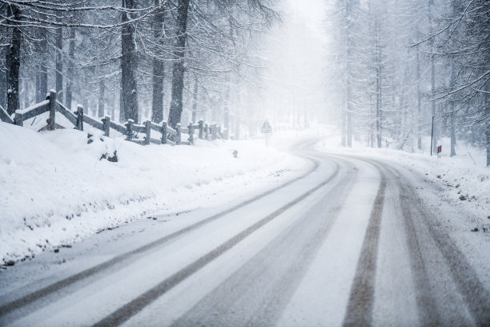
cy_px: 164
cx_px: 245
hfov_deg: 19.5
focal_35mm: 105
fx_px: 1429
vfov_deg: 13.0
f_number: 2.8
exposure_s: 1/1250
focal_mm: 105
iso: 1250
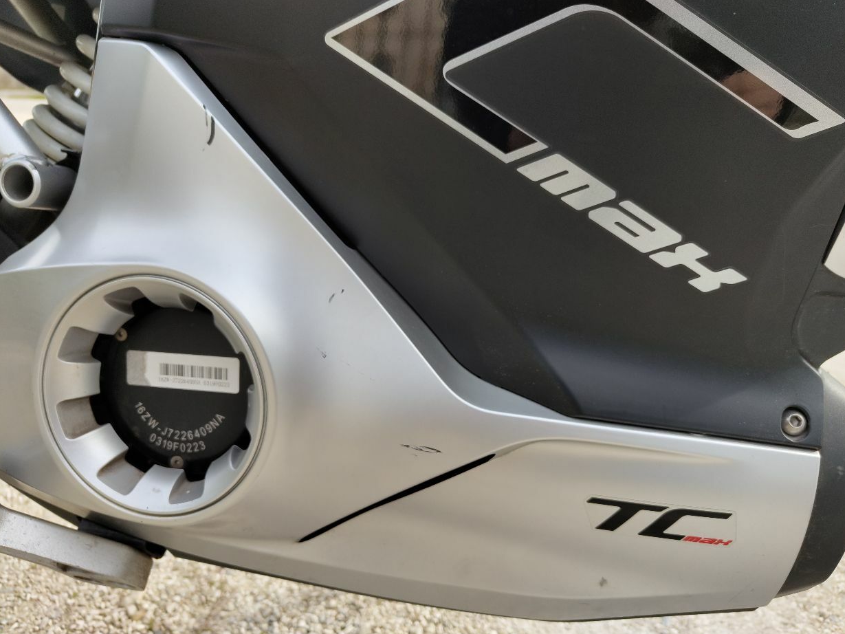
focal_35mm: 25
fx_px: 610
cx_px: 436
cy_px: 318
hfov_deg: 69.4
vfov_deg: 54.9
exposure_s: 1/912
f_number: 1.88
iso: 100
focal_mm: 5.59
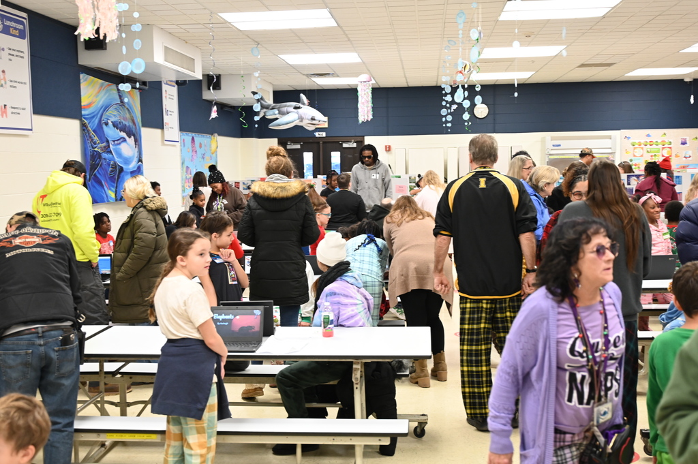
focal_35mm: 42
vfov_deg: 31.8
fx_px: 814
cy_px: 232
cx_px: 349
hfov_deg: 46.4
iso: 1800
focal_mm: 42
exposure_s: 1/125
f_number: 4
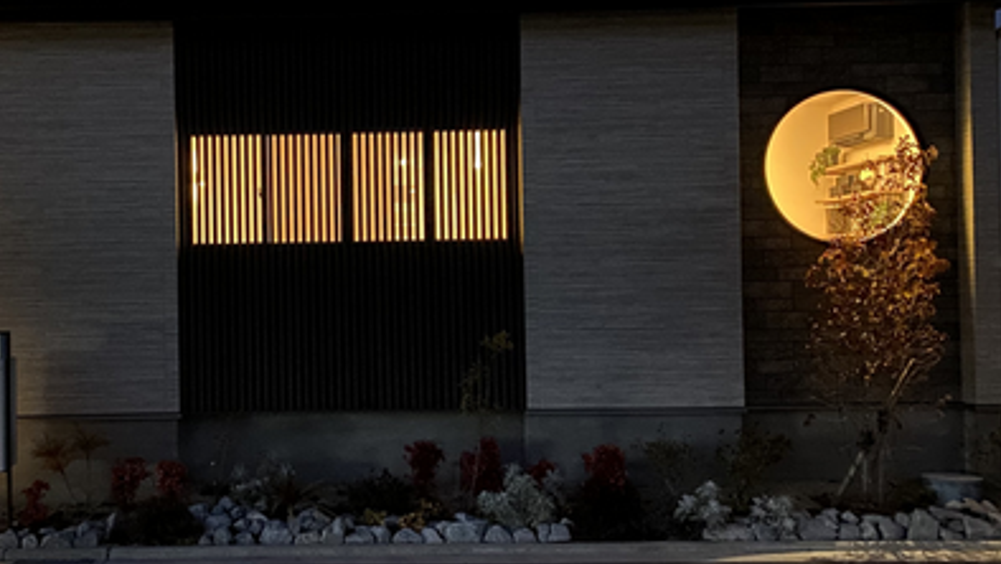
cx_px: 282
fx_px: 1221
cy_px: 183
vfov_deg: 25.8
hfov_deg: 43.5
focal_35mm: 46
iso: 800
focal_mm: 4.25
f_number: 1.8
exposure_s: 1/8
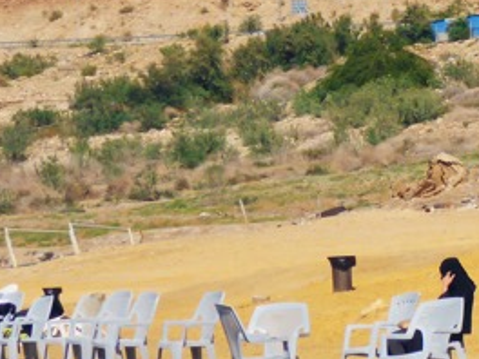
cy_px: 114
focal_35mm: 209
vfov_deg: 7.1
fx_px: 2892
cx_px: 577
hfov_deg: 9.3
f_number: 5.3
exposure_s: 1/800
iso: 100
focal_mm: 11.7
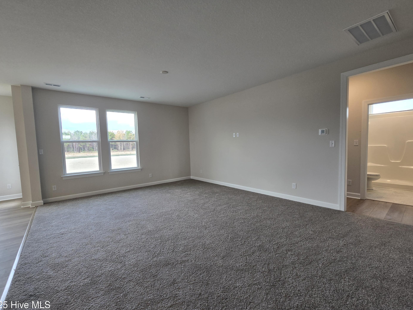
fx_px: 167
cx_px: 202
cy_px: 153
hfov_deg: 102.0
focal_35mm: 14
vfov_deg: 85.7
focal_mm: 2.2
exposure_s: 1/60
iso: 50
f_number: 2.2
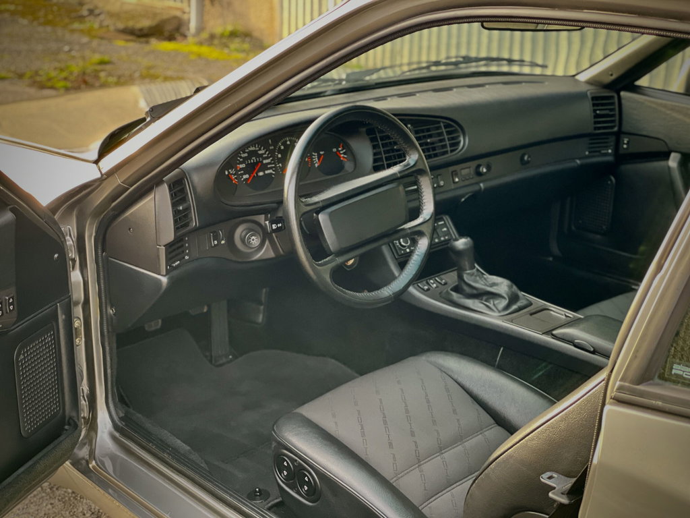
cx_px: 345
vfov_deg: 28.0
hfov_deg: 36.8
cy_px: 259
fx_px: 1037
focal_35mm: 52
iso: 250
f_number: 2
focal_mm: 6
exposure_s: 1/105
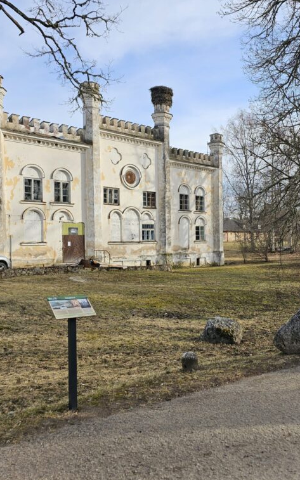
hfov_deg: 37.9
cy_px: 240
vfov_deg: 58.1
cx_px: 200
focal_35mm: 33
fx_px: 432
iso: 10
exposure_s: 1/449
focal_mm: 6.3
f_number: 1.7
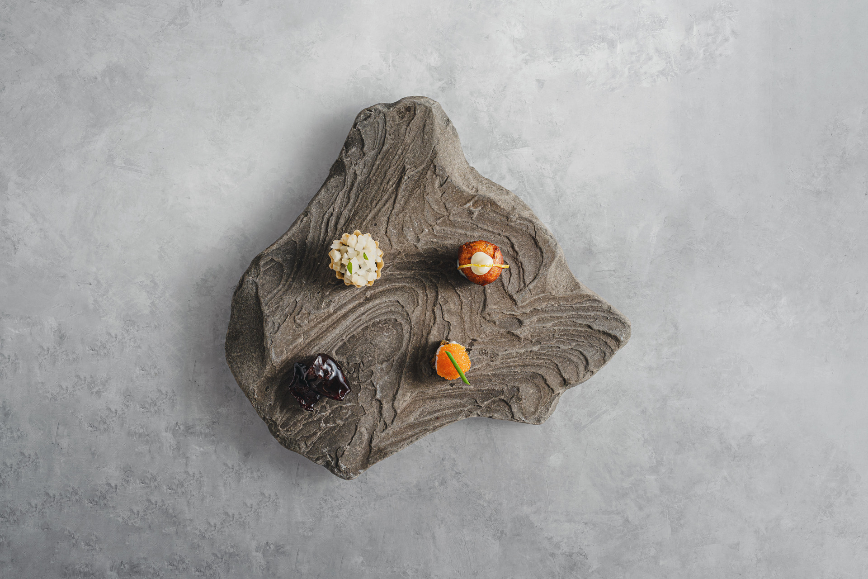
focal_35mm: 38
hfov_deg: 50.7
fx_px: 916
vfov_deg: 35.1
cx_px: 434
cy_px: 290
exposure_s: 1/100
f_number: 6.3
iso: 500
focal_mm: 38
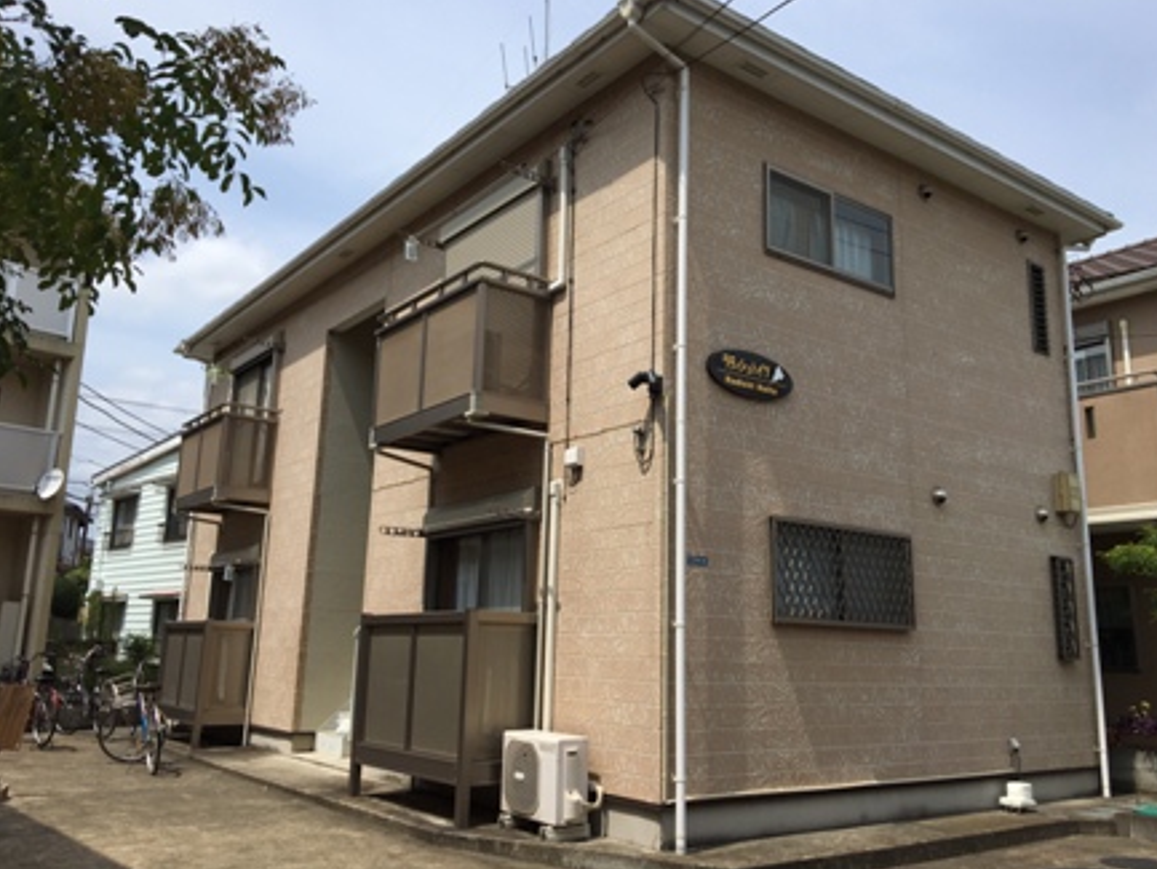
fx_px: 1003
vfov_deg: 46.8
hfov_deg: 59.9
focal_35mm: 30
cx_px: 596
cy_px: 430
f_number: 2.2
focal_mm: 4.15
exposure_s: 1/2137
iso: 25
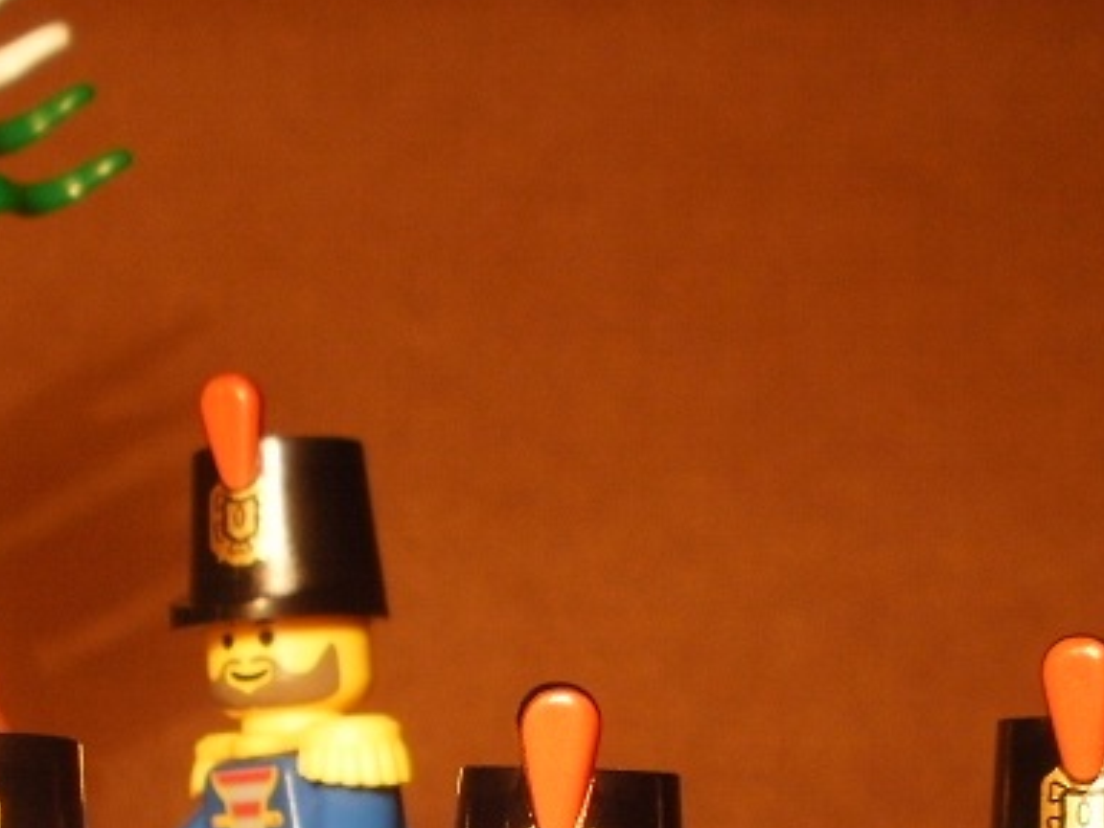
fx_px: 3062
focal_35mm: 96
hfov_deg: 20.4
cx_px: 466
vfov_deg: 14.9
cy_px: 1012
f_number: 3.5
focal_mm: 6.3
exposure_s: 1/20
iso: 125
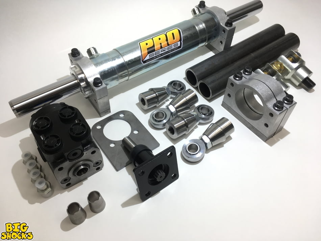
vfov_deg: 48.2
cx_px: 160
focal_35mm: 29
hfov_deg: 61.6
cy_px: 120
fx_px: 269
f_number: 2.2
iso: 32
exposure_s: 1/120
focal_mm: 4.15
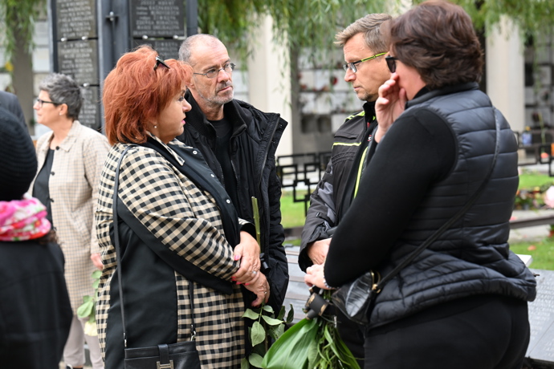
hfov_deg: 20.4
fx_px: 1539
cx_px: 277
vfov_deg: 13.7
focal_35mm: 100
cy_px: 184
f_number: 5
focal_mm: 100
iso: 1250
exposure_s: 1/800
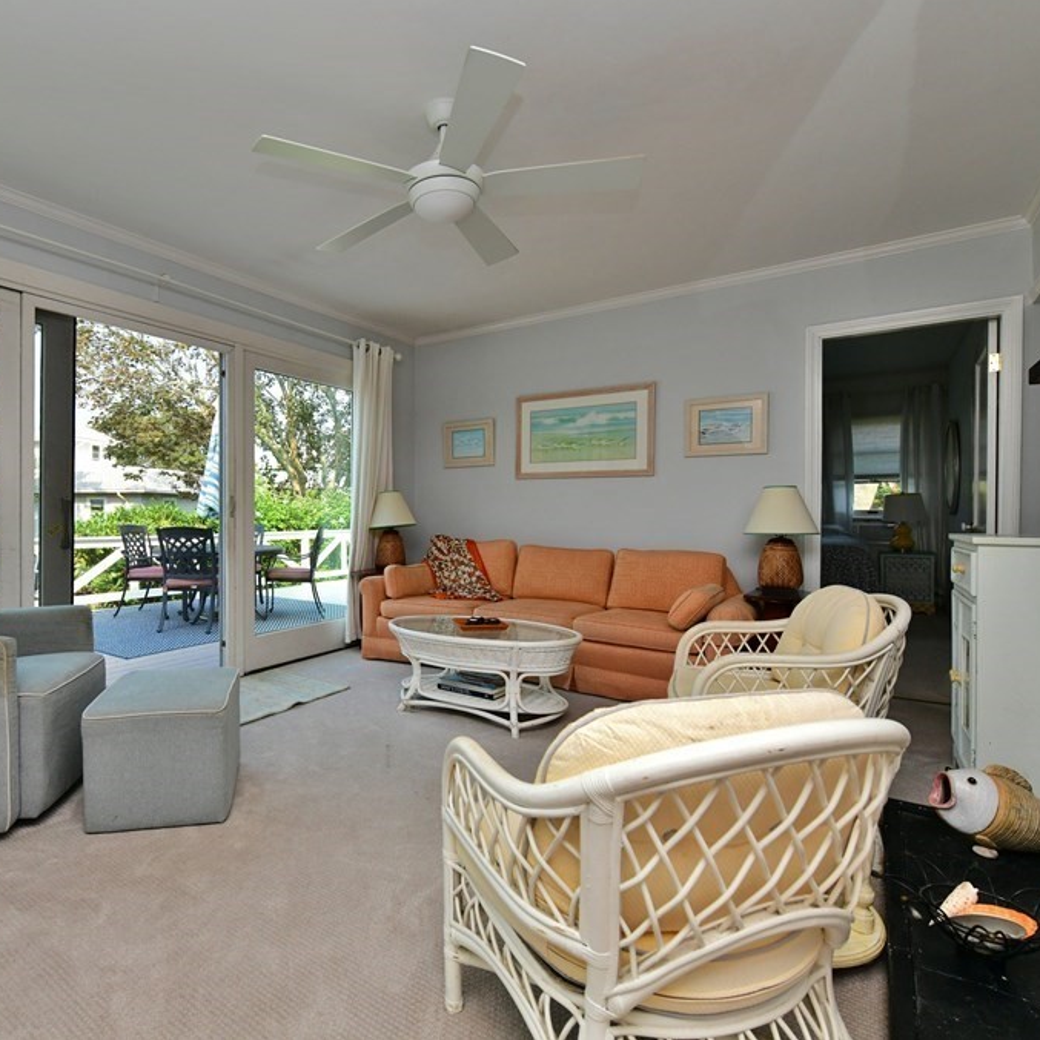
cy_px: 517
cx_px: 396
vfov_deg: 80.7
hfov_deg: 79.4
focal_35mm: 18
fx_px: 612
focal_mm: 14
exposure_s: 1/640
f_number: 6.3
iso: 1600
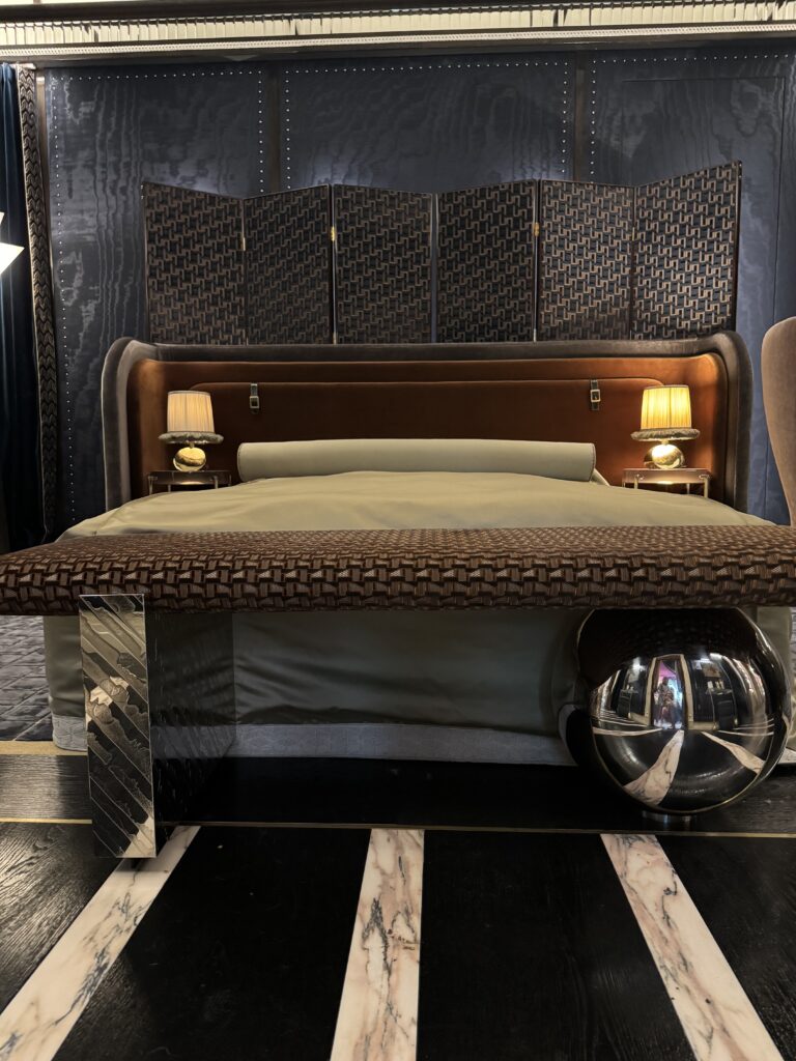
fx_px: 736
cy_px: 530
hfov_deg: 56.8
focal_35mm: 24
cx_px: 398
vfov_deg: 71.6
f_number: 1.78
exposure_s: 1/30
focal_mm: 6.76
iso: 1000
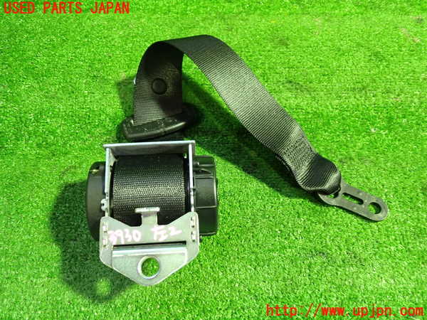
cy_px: 160
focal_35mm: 30
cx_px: 214
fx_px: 370
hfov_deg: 60.0
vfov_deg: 46.8
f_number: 2.3
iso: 640
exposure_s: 1/30
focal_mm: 5.4
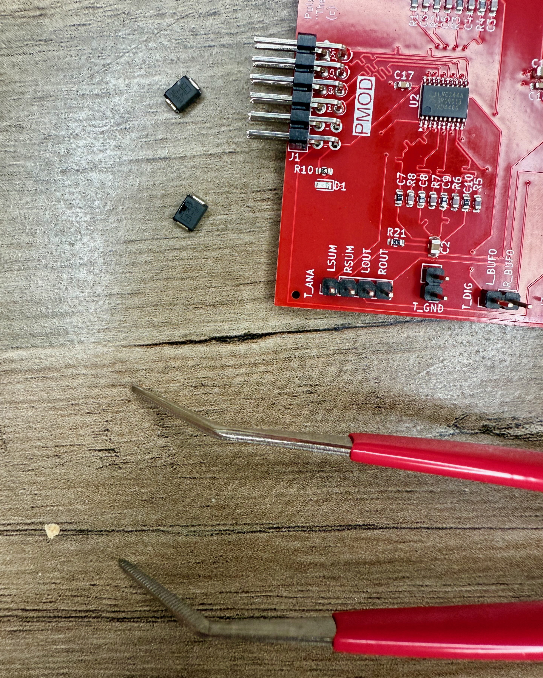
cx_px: 269
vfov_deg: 65.9
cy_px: 306
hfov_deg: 54.9
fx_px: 522
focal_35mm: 26
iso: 160
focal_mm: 2.22
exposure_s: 1/101
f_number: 2.2
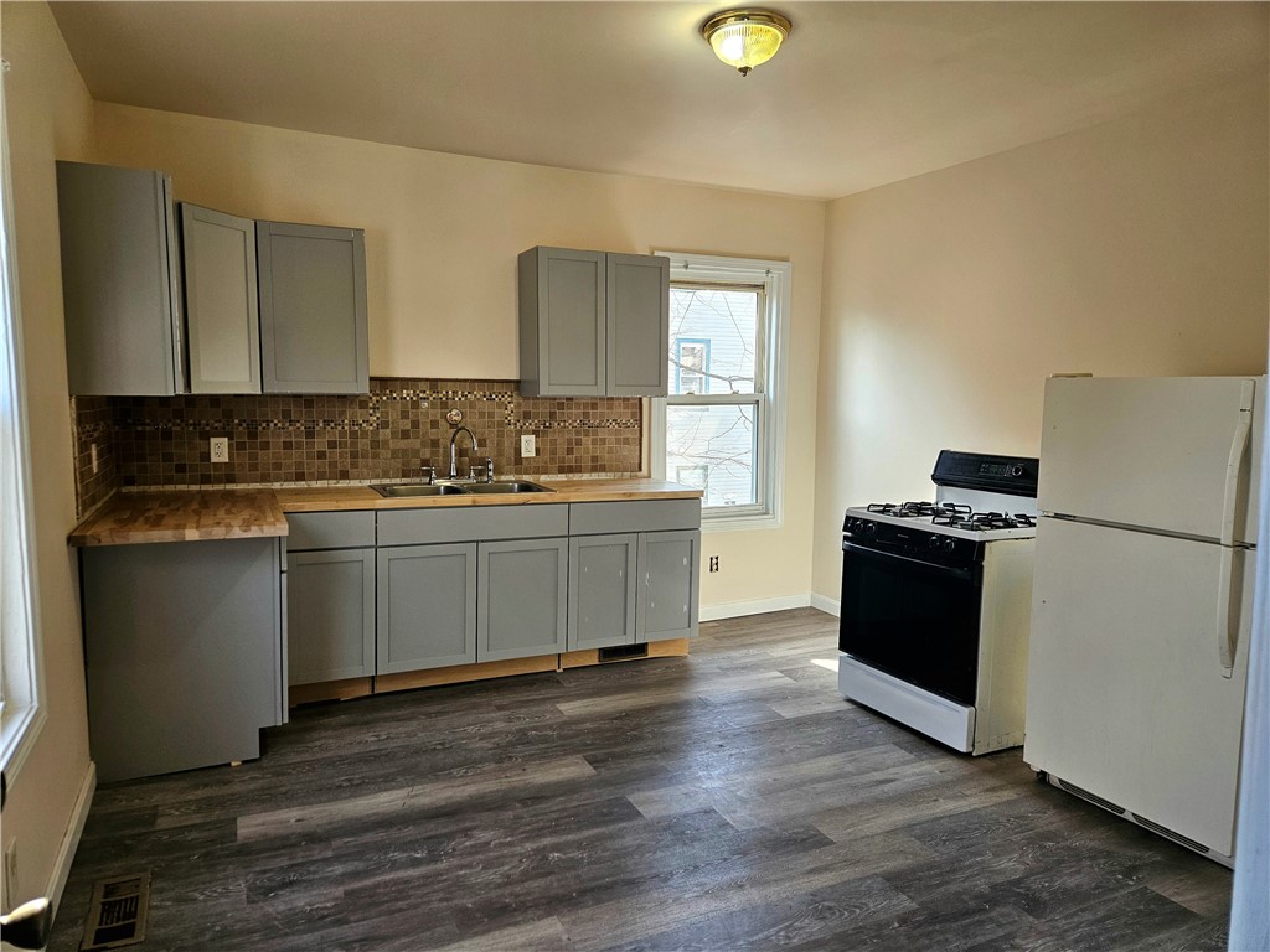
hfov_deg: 73.9
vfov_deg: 58.9
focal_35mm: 23
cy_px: 476
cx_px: 635
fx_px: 844
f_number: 1.8
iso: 160
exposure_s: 1/208
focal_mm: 5.4
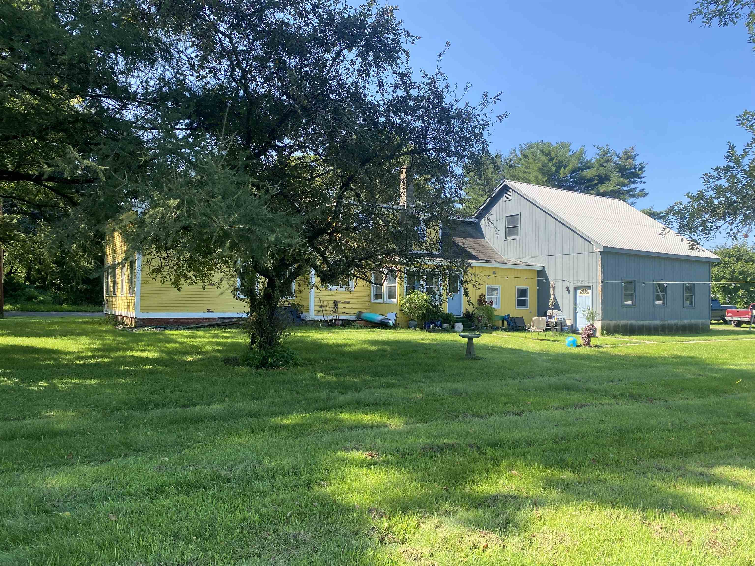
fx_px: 567
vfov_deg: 53.1
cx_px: 378
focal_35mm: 26
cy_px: 283
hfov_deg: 67.3
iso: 32
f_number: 1.8
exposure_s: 1/772
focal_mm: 4.25
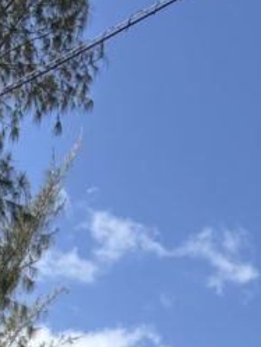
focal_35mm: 107
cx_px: 272
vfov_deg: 15.0
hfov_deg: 13.6
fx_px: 1075
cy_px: 695
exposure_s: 1/2398
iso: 50
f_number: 1.6
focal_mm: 5.96
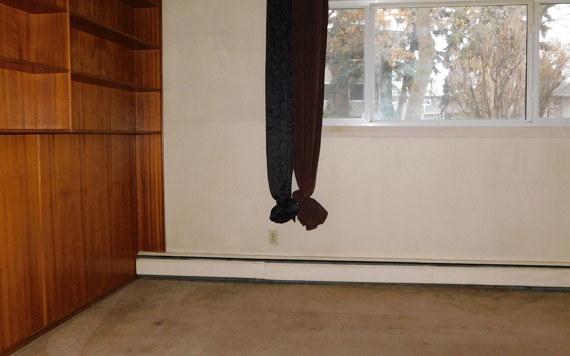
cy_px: 169
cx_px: 300
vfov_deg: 37.3
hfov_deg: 56.7
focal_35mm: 34
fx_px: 528
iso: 200
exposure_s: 1/30
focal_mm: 4
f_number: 3
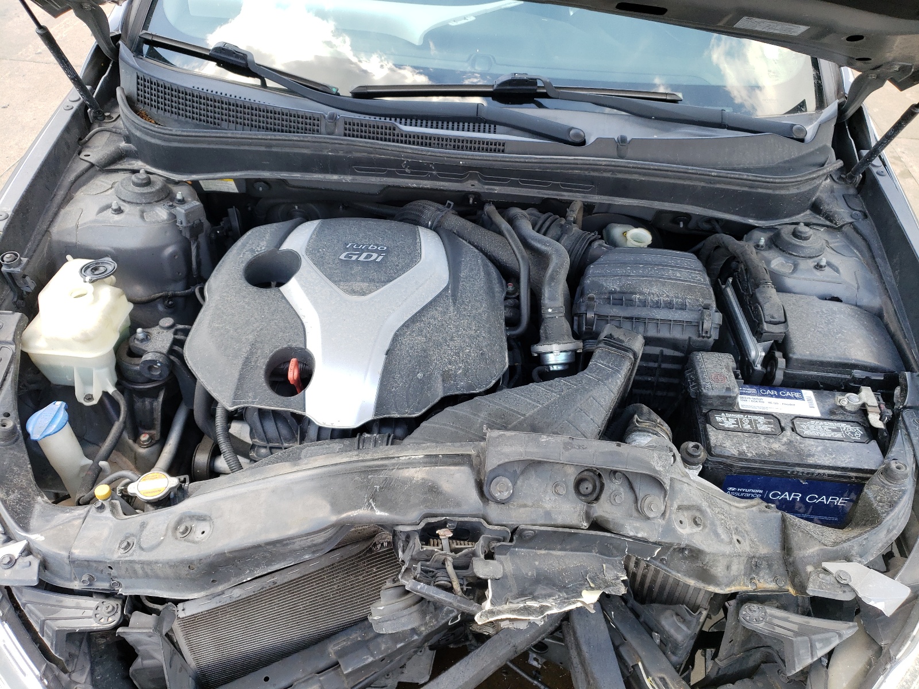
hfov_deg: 67.3
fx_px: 690
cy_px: 344
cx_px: 460
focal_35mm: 26
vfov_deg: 53.1
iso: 50
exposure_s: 1/263
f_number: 1.5
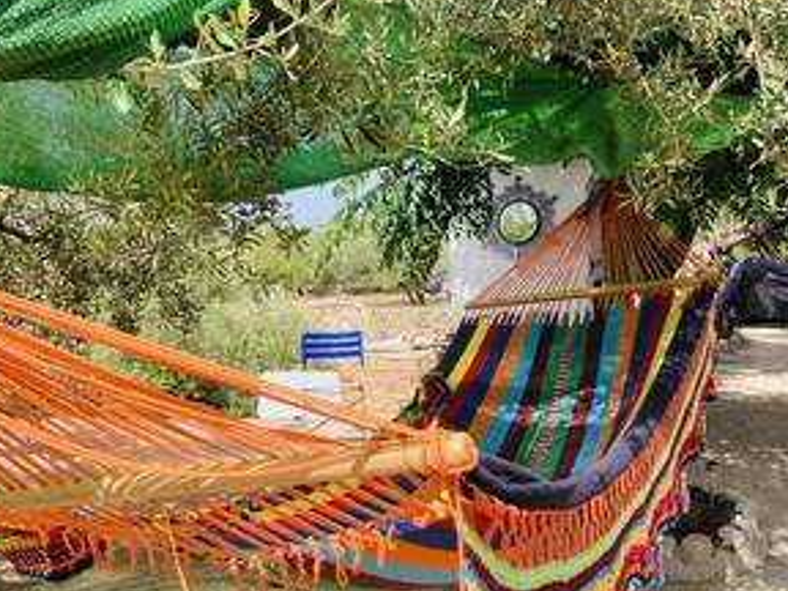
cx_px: 454
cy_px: 328
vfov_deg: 40.6
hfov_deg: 52.4
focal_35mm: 35
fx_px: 797
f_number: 1.8
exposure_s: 1/960
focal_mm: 3.99
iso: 20
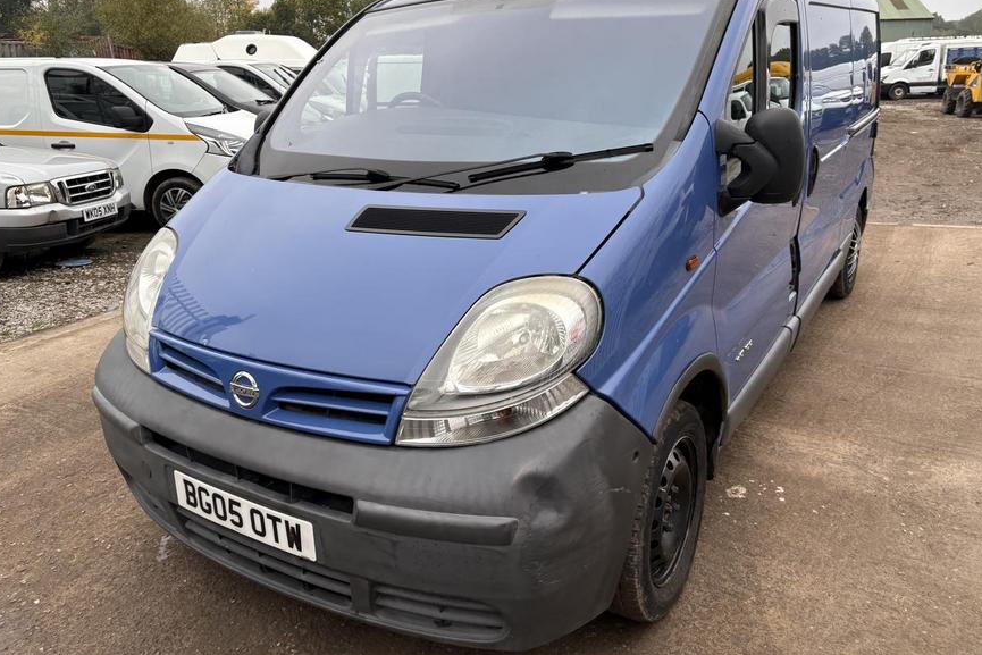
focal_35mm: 28
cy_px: 284
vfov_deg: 46.3
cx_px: 477
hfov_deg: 65.5
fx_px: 764
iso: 40
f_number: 1.6
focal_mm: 5.96
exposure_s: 1/302
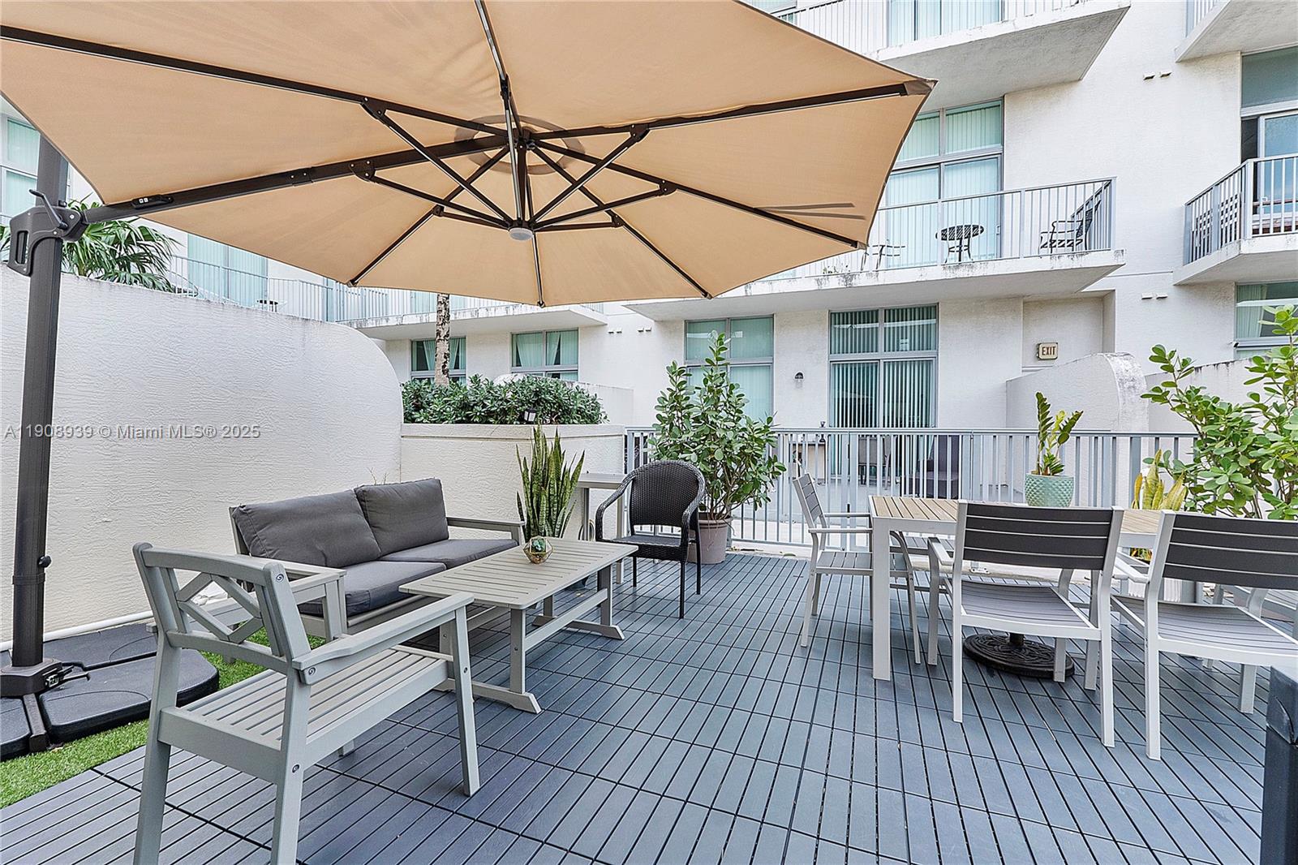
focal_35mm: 15
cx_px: 649
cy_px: 432
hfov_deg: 100.4
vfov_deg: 77.3
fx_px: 541
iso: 200
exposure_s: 1/25
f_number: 10
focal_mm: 10
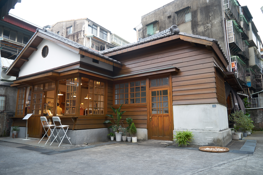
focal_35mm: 24
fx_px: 175
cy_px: 88
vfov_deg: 53.1
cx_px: 132
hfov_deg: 73.7
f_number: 4
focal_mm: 24
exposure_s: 1/30
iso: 250
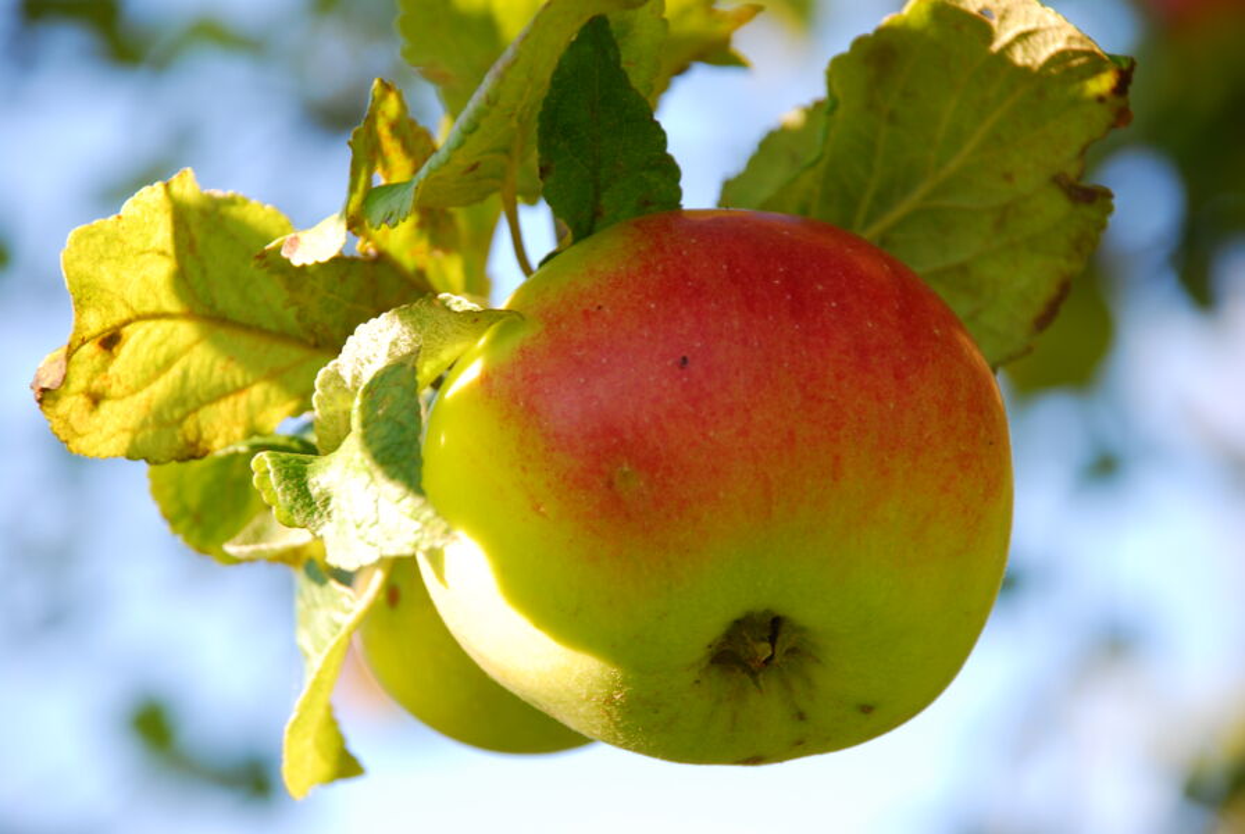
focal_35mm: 202
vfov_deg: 6.8
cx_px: 622
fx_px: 7012
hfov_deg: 10.1
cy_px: 417
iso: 100
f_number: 7.1
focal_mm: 135
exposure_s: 1/50
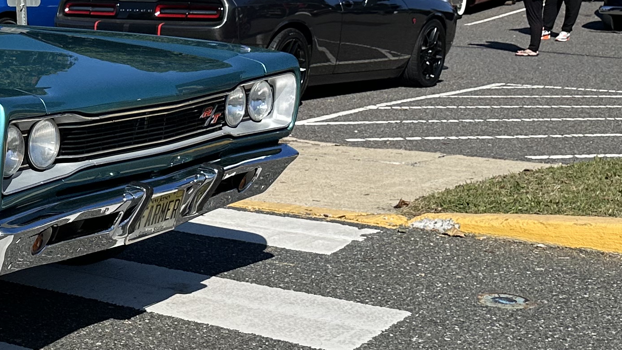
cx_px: -118
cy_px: 279
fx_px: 1253
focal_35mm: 76
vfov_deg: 15.8
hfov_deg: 25.2
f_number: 1.78
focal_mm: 6.86
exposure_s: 1/8197
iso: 80
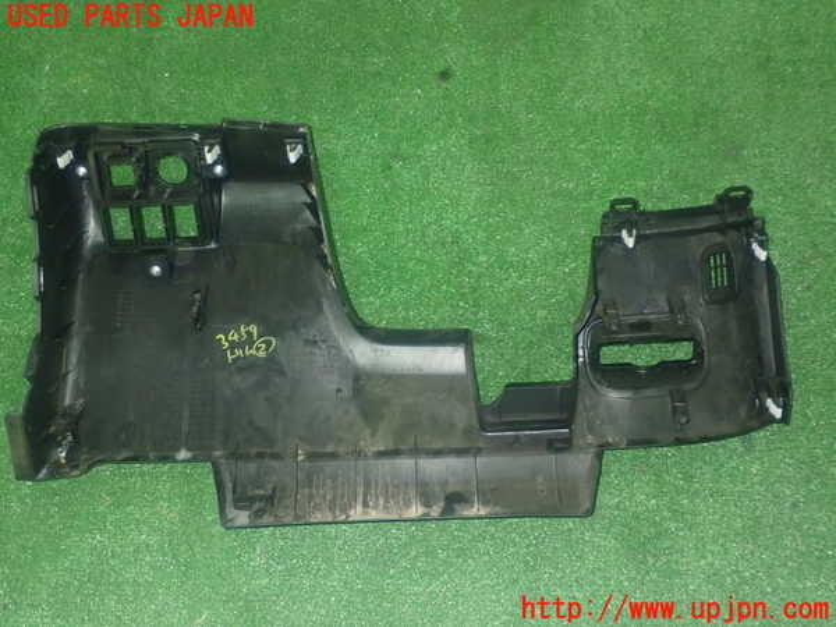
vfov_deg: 30.9
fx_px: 1135
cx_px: 418
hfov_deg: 40.4
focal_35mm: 47
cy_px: 314
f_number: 3.1
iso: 800
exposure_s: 1/50
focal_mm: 8.4
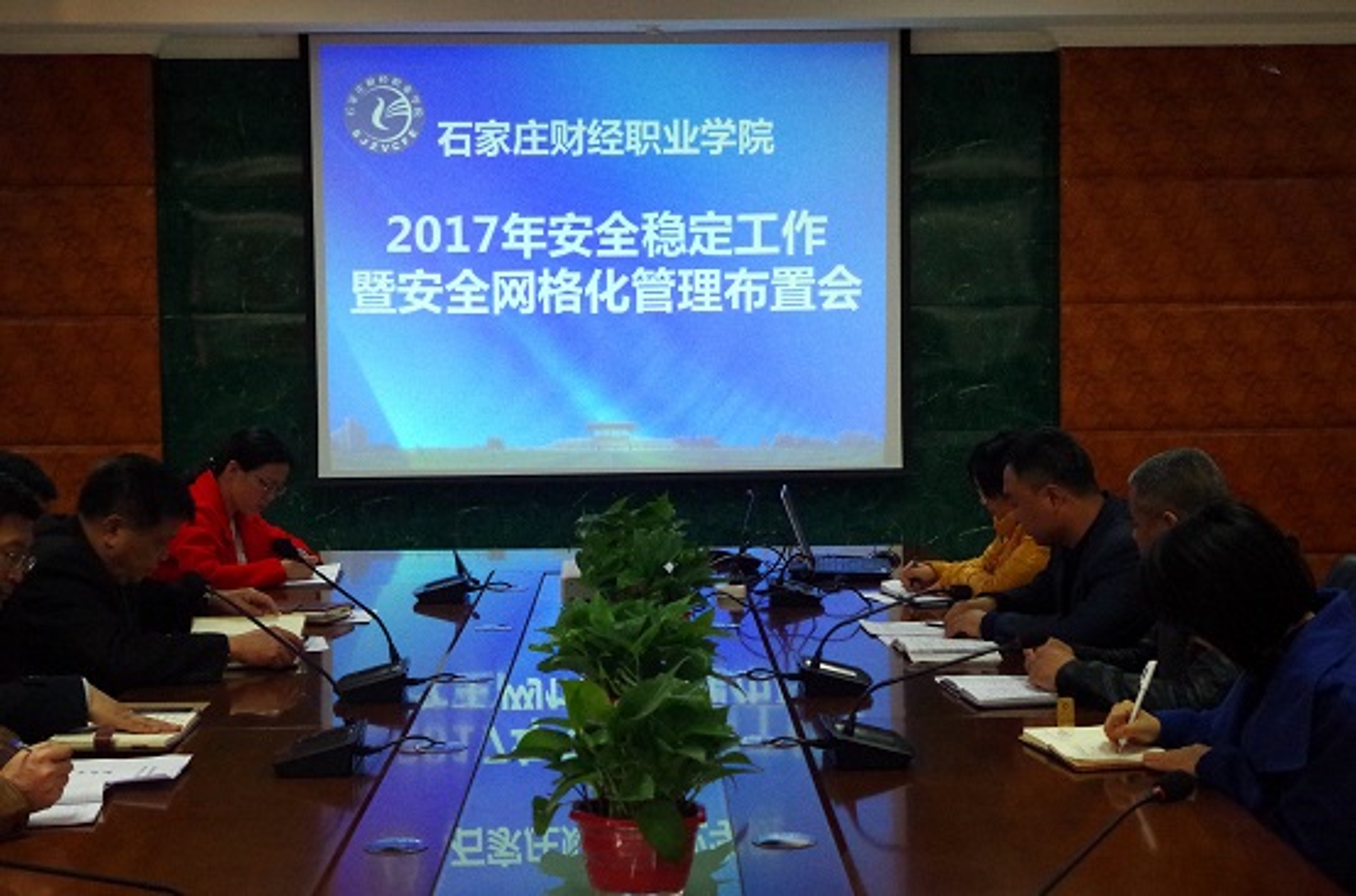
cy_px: 448
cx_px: 678
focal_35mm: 60
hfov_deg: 33.5
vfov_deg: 22.5
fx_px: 2254
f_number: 7.1
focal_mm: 40
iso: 3200
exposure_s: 1/80
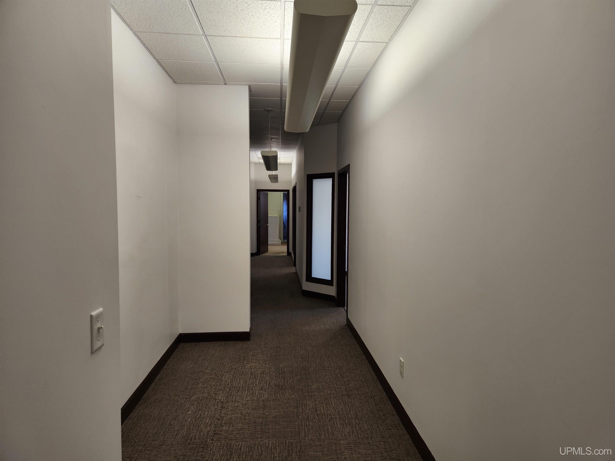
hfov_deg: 73.9
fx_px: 409
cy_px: 230
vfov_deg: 58.9
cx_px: 308
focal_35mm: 23
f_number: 1.8
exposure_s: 1/120
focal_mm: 5.4
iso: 80
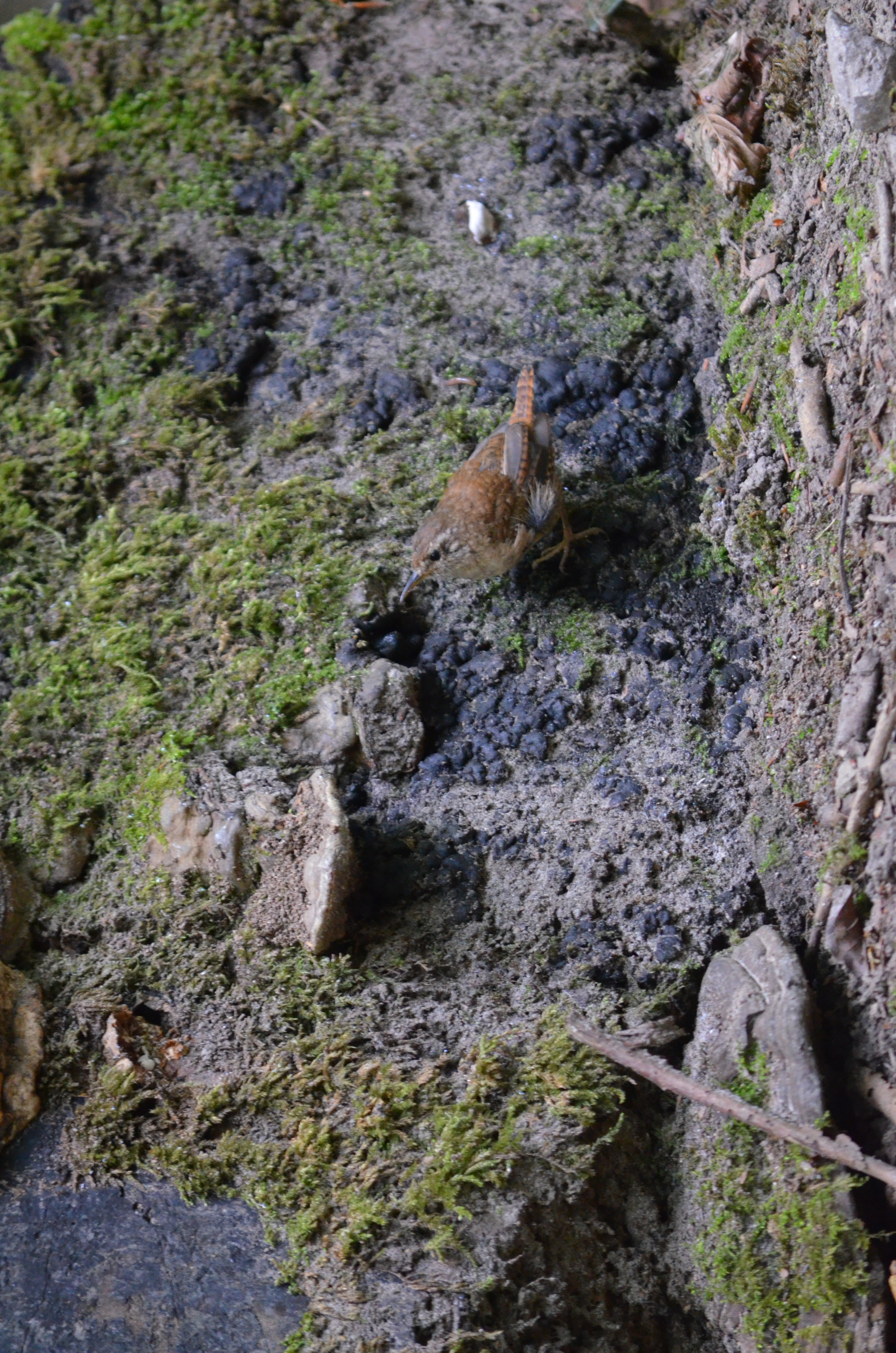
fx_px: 13500
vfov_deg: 5.7
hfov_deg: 3.8
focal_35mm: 360
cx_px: 448
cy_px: 676
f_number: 5.3
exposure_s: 1/125
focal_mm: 240
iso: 3200
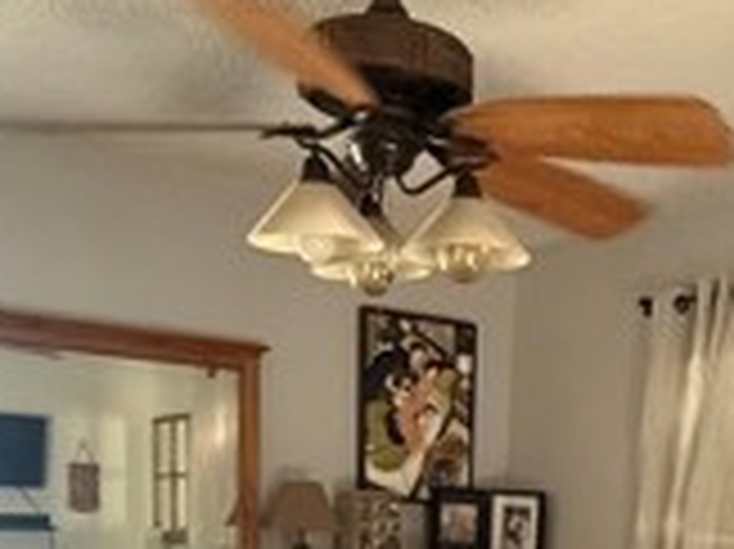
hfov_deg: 34.3
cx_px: 545
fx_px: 1165
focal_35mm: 55
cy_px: 702
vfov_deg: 23.6
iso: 640
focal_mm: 2.22
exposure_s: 1/60
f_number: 2.2
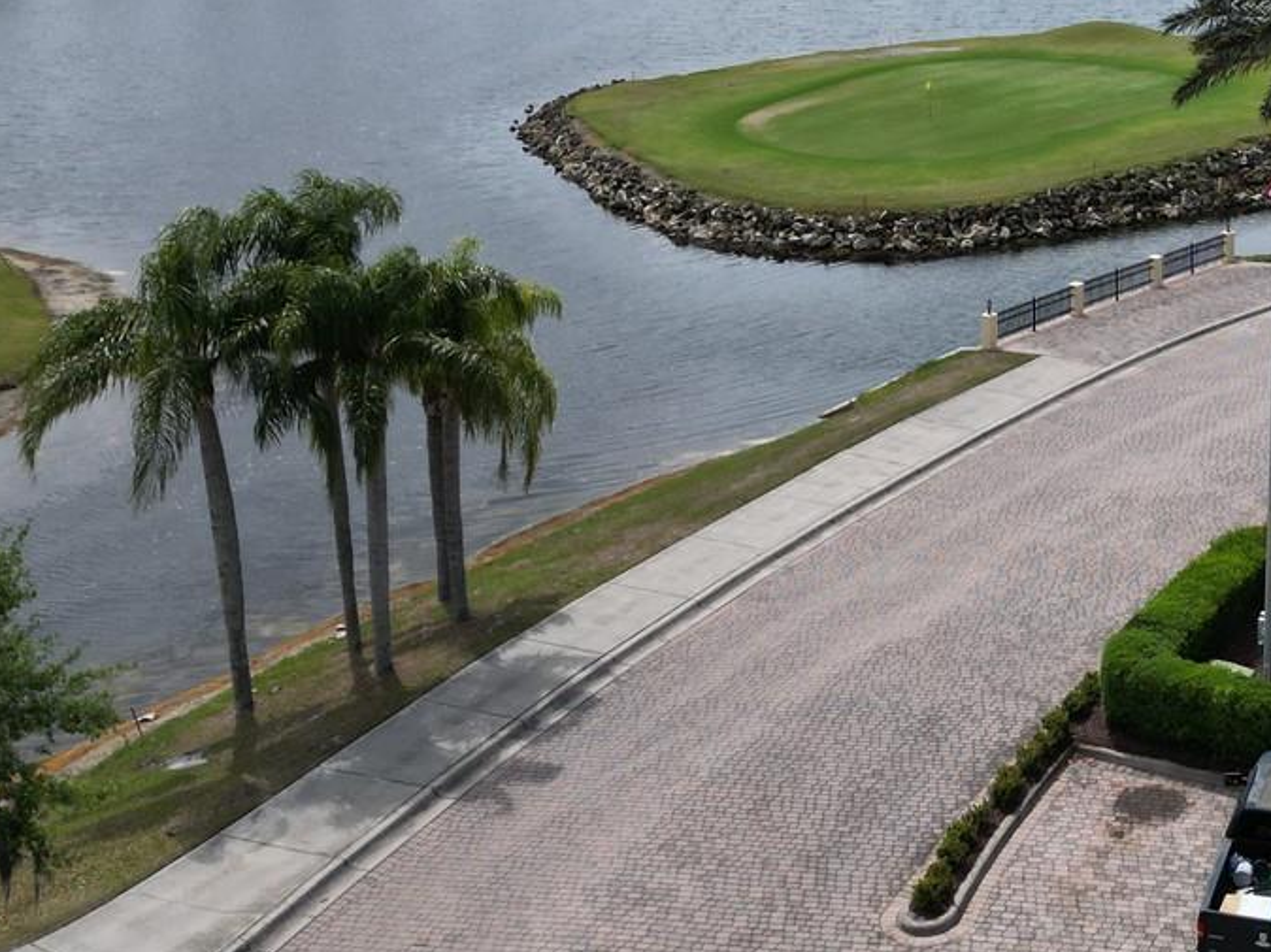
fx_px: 2092
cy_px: 222
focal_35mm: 57
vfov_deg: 25.3
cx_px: 1005
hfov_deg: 32.9
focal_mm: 6.72
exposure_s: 1/6000
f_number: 1.7
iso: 140
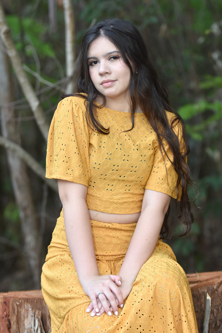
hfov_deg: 8.3
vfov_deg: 12.5
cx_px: 111
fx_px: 1526
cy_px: 166
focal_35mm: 165
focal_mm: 110
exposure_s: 1/160
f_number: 4
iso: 640
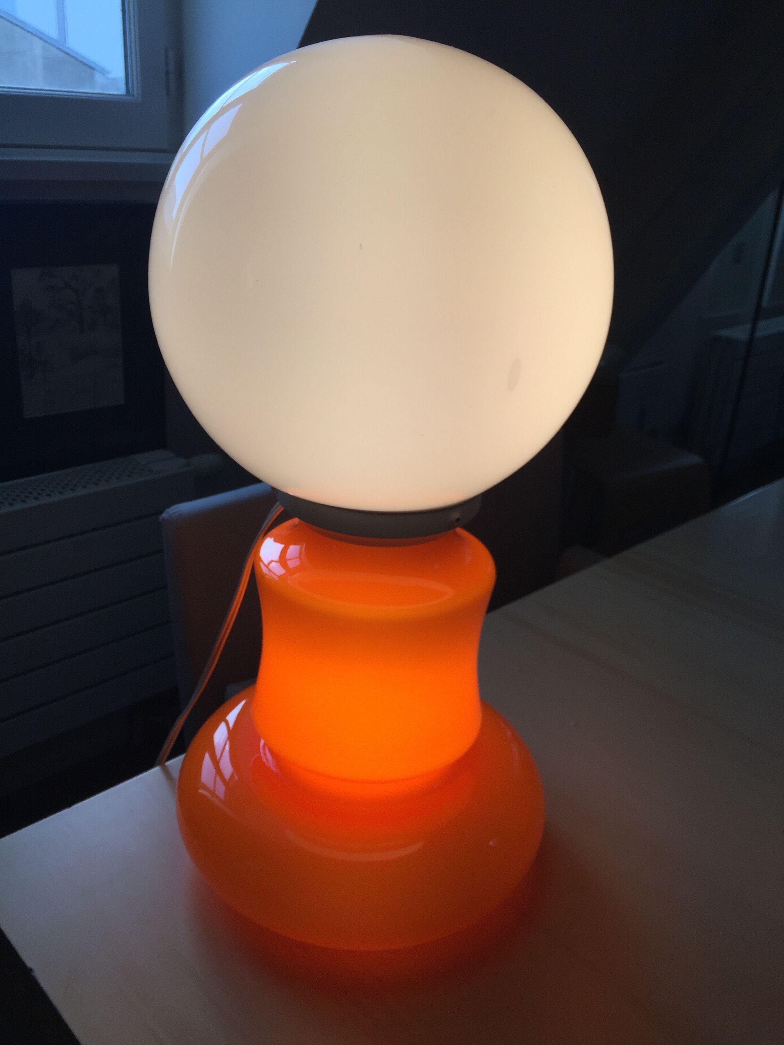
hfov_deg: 48.2
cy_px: 522
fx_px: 876
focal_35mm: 29
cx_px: 392
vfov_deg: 61.7
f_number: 2.2
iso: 32
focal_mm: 4.15
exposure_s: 1/507
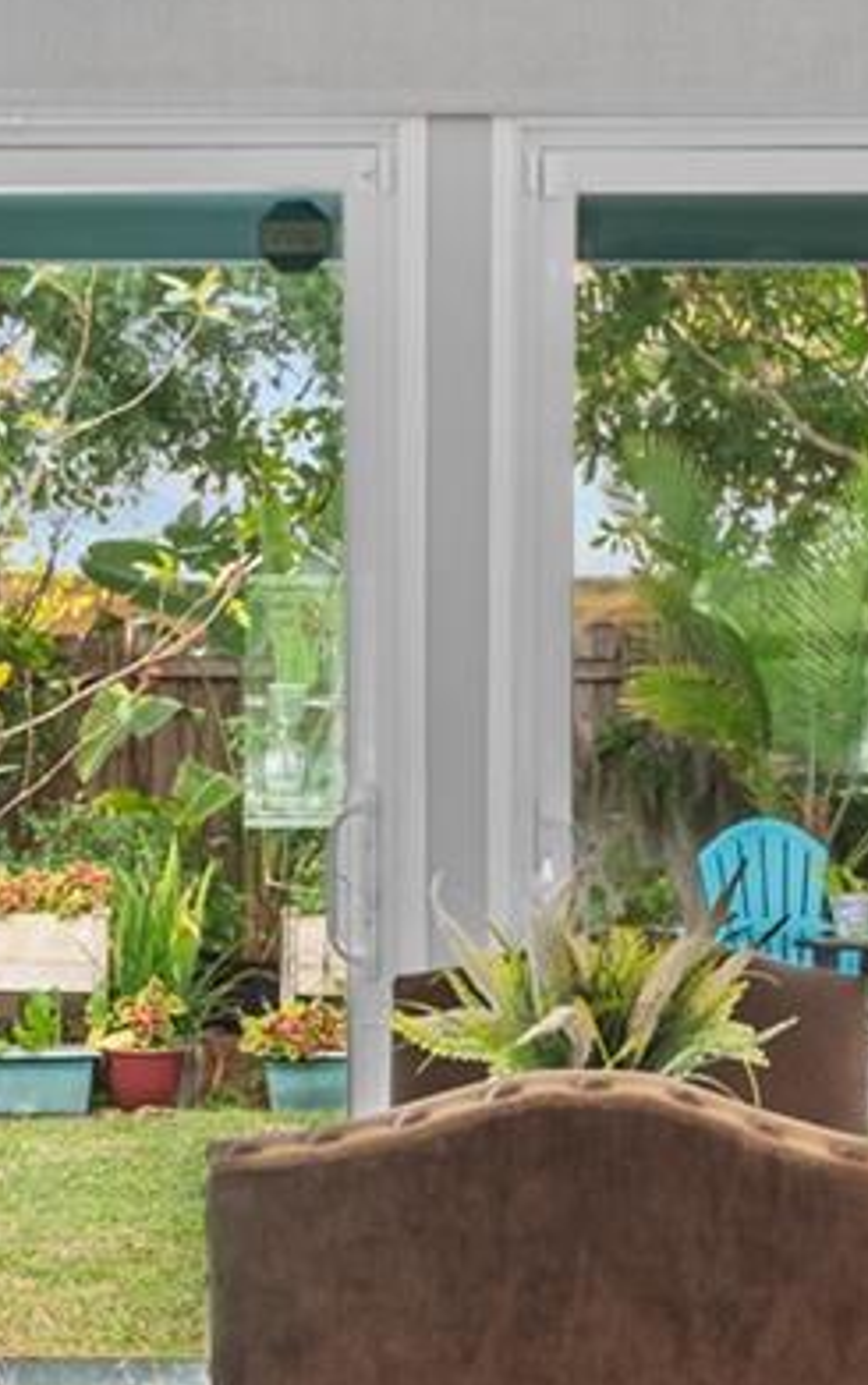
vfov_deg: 23.5
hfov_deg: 14.8
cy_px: 675
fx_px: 3325
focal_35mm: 88
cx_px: 602
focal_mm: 33
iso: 2000
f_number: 8
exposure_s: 1/3
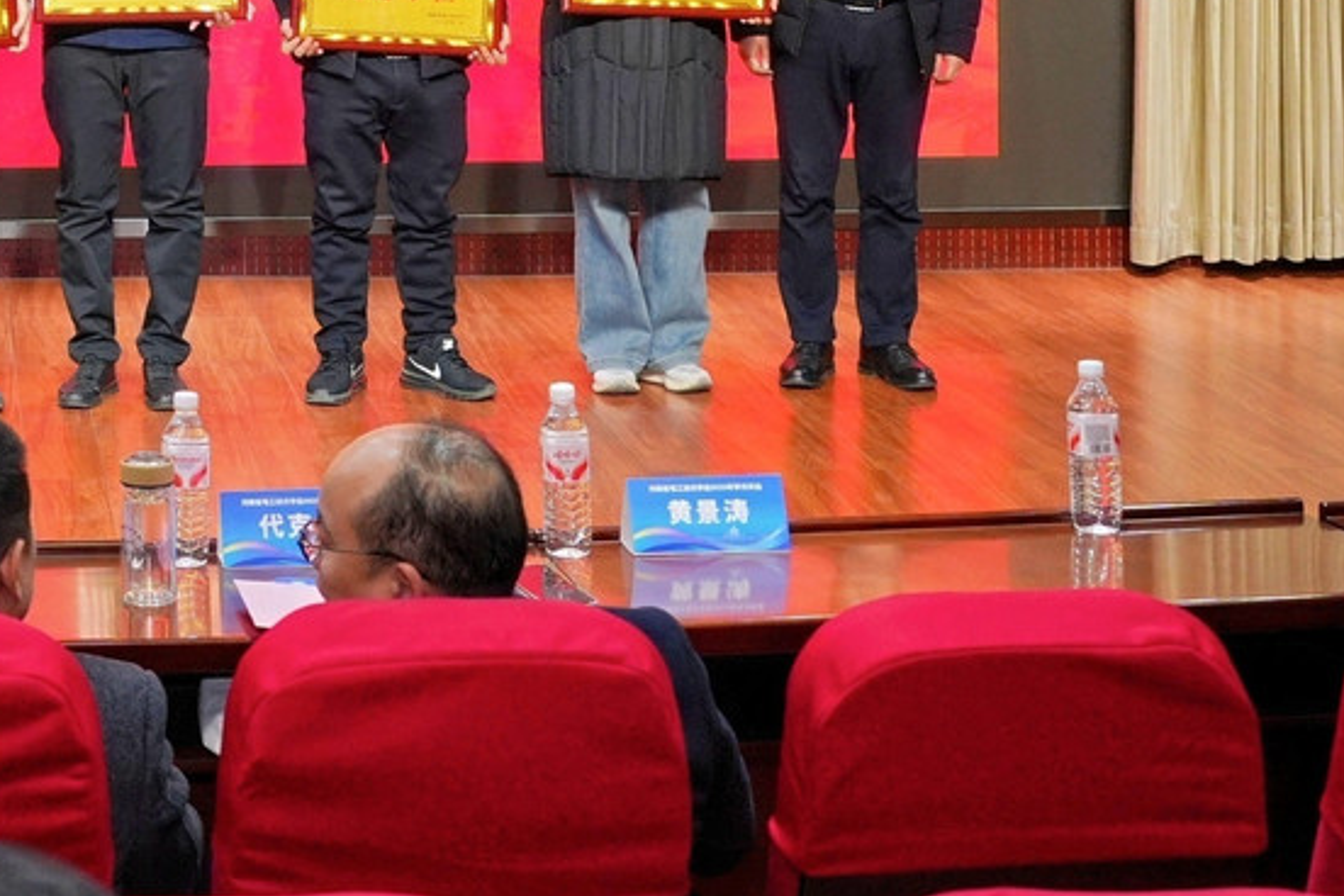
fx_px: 3324
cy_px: -239
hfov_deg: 21.7
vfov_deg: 14.7
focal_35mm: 89
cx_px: -134
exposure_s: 1/125
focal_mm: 30.7
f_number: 4.5
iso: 1250
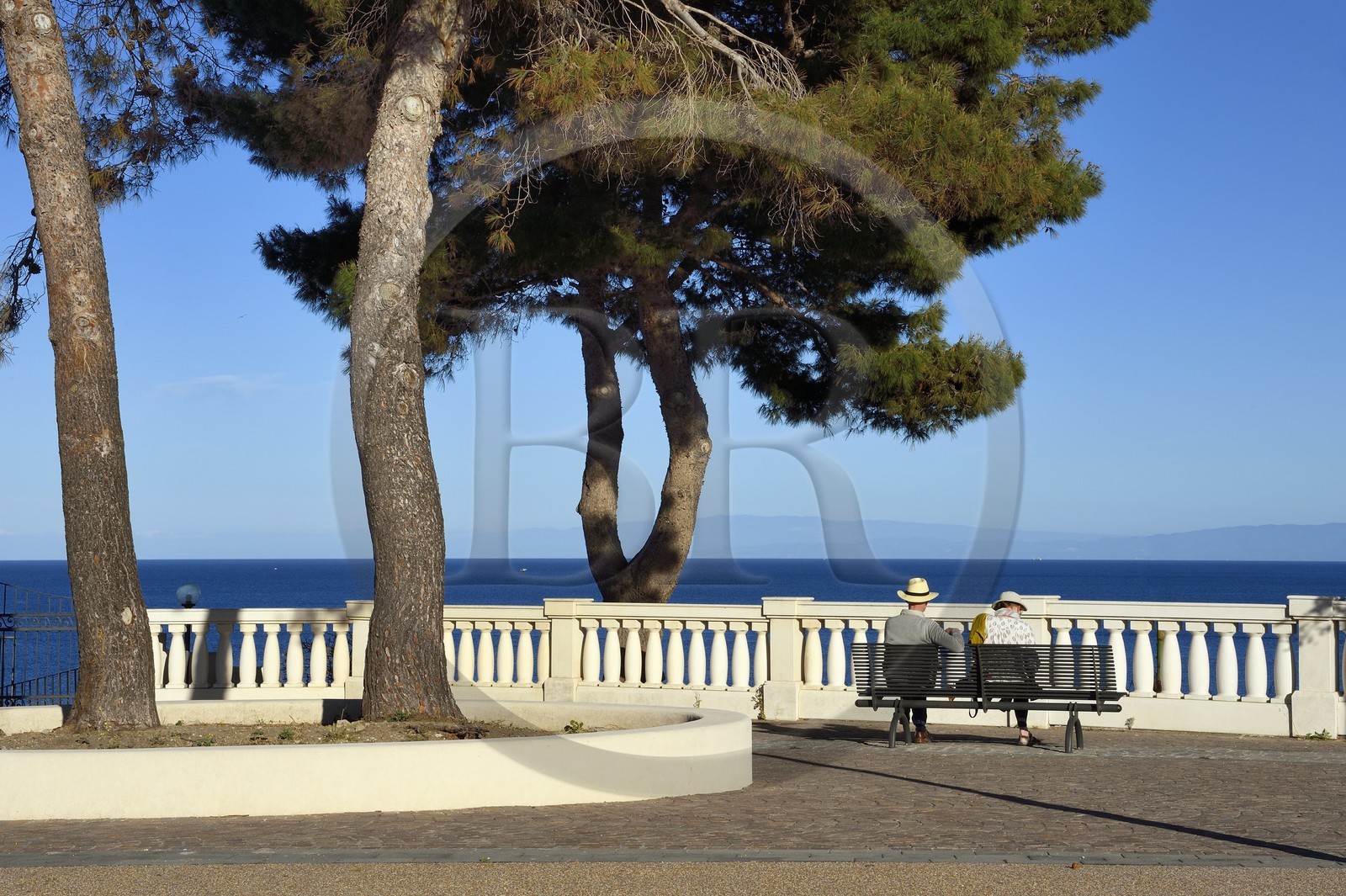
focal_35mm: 65
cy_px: 448
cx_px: 673
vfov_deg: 20.9
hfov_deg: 31.0
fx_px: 2429
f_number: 22
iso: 640
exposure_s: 1/200
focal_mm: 65
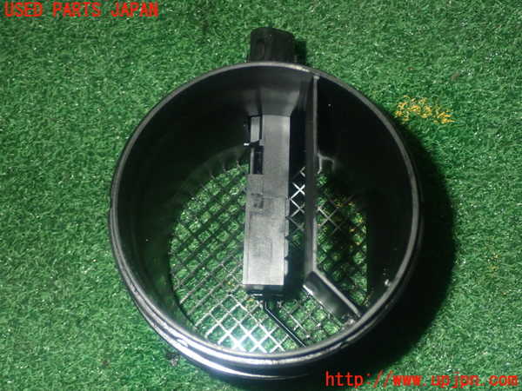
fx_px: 709
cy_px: 196
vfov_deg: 30.9
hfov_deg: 40.4
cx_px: 261
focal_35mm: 47
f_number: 9
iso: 800
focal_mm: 8.4
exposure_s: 1/50
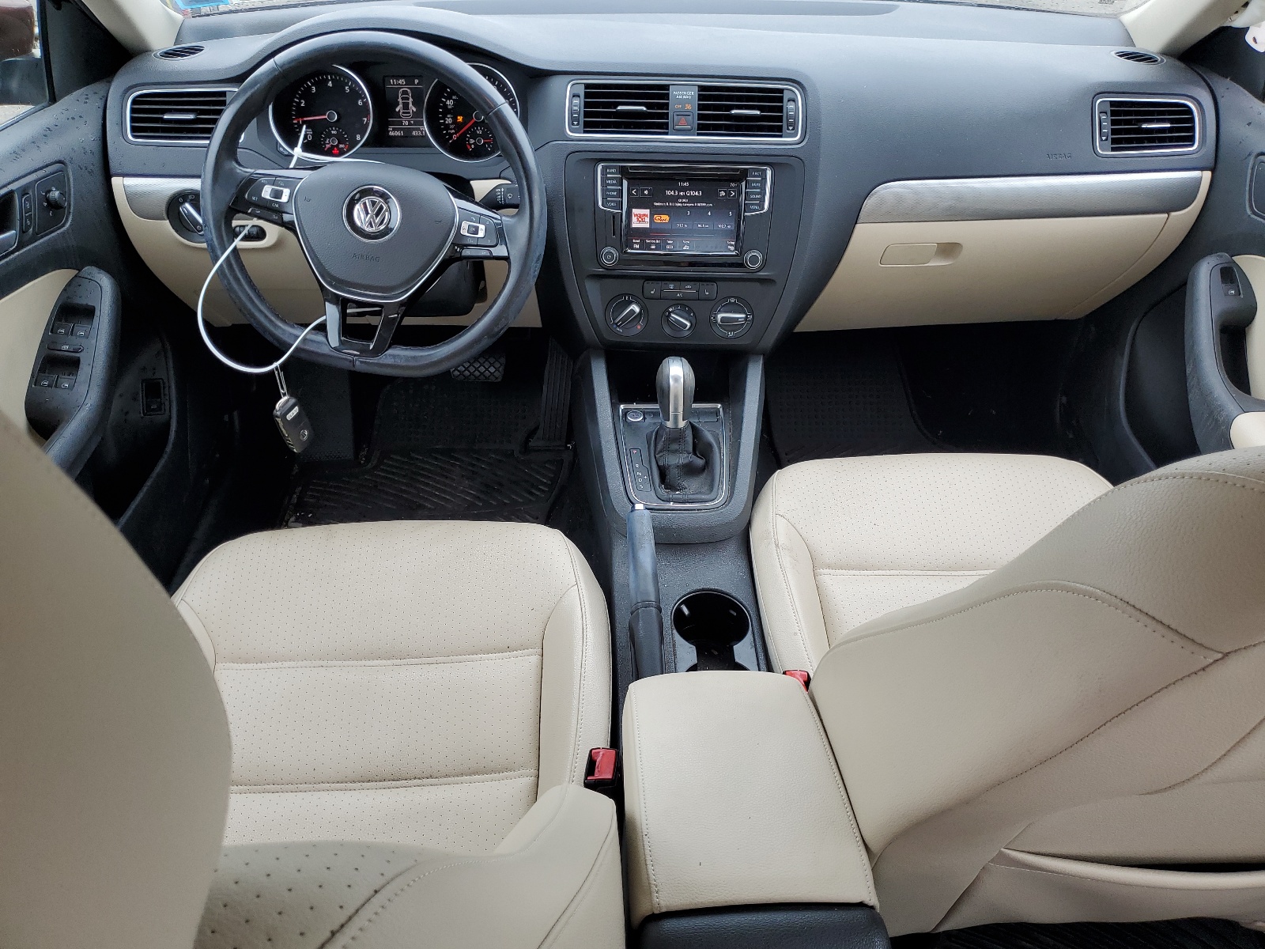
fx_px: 950
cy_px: 474
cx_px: 632
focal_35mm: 26
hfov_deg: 67.3
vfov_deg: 53.1
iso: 50
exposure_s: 1/156
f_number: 1.5
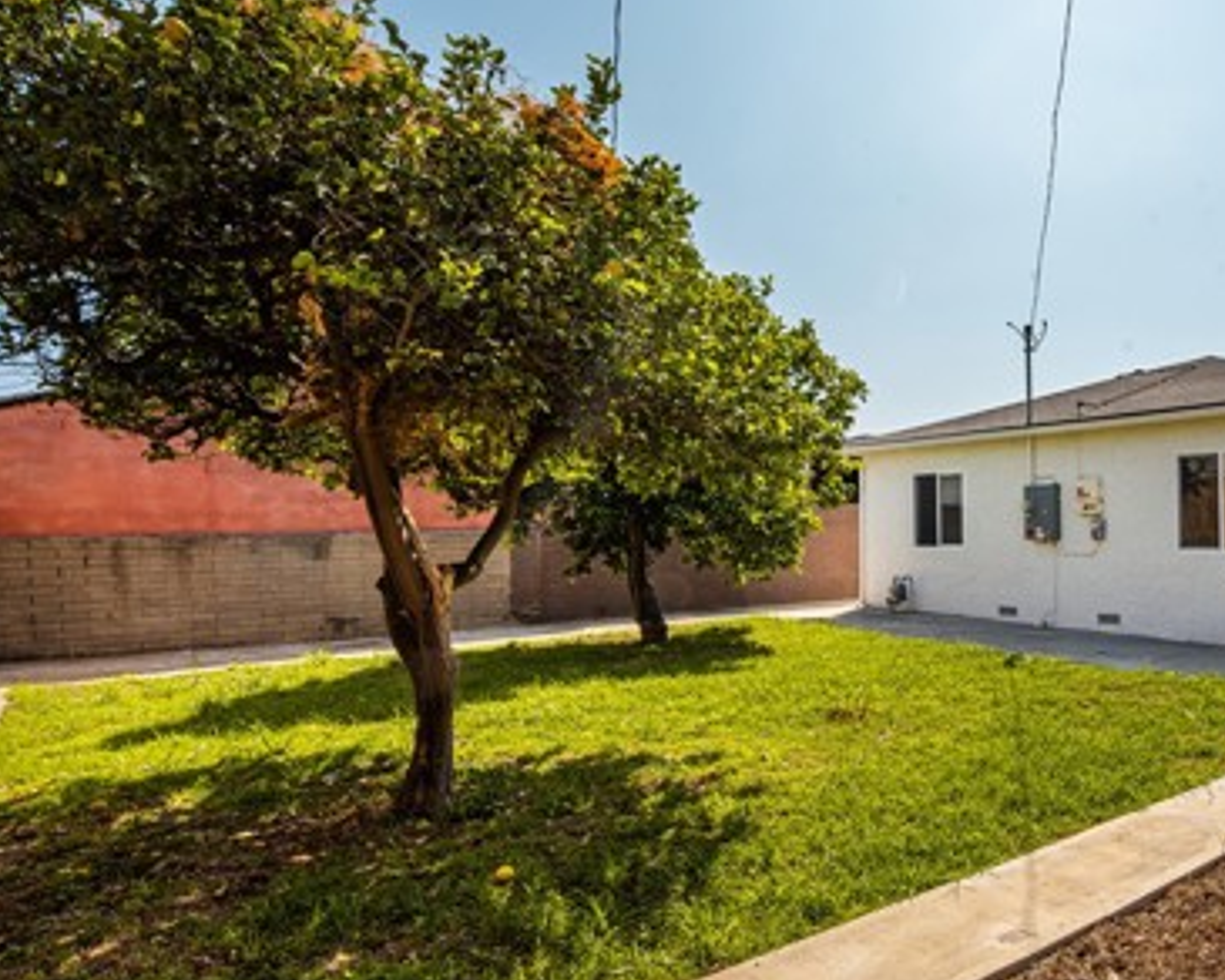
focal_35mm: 23
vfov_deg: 60.8
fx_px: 834
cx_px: 1003
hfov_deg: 65.2
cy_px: 527
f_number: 14
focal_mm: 14
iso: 100
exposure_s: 1/200
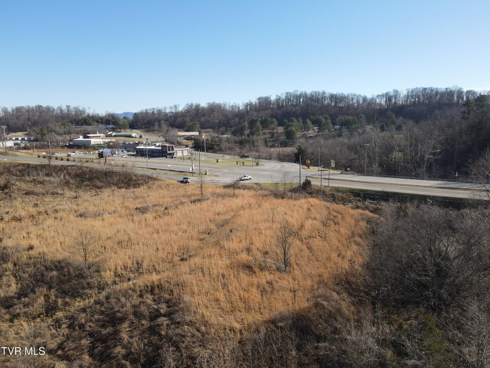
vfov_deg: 56.8
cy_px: 184
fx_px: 340
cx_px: 245
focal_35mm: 24
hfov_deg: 71.6
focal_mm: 4.5
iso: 100
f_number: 2.8
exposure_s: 1/500
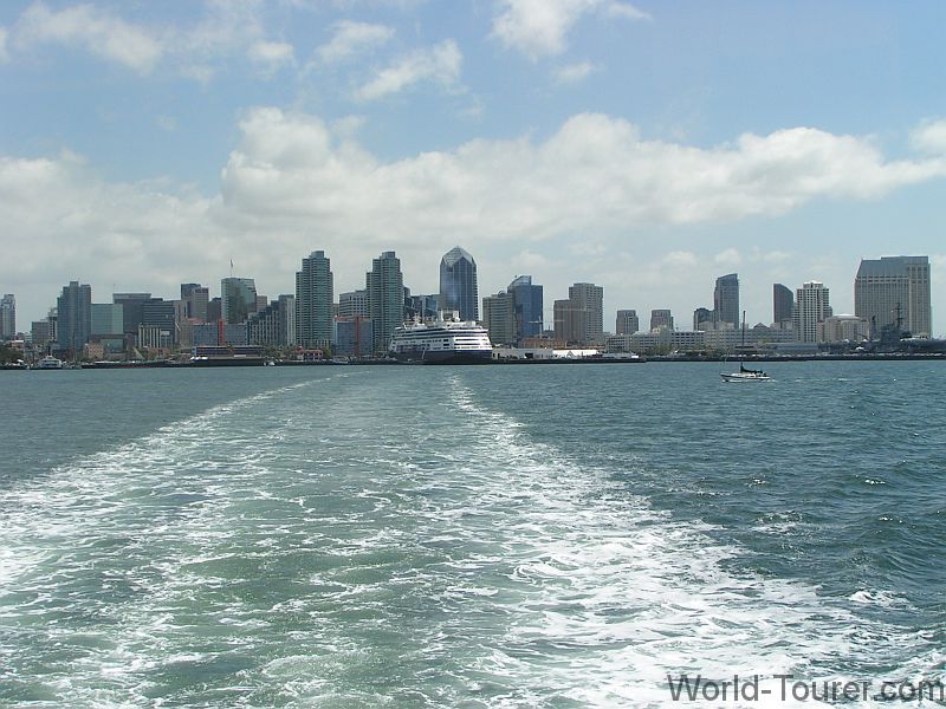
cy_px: 354
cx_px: 473
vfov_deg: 27.0
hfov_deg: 35.5
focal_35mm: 54
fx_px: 1476
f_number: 6.3
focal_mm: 8.3
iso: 50
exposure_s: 1/640
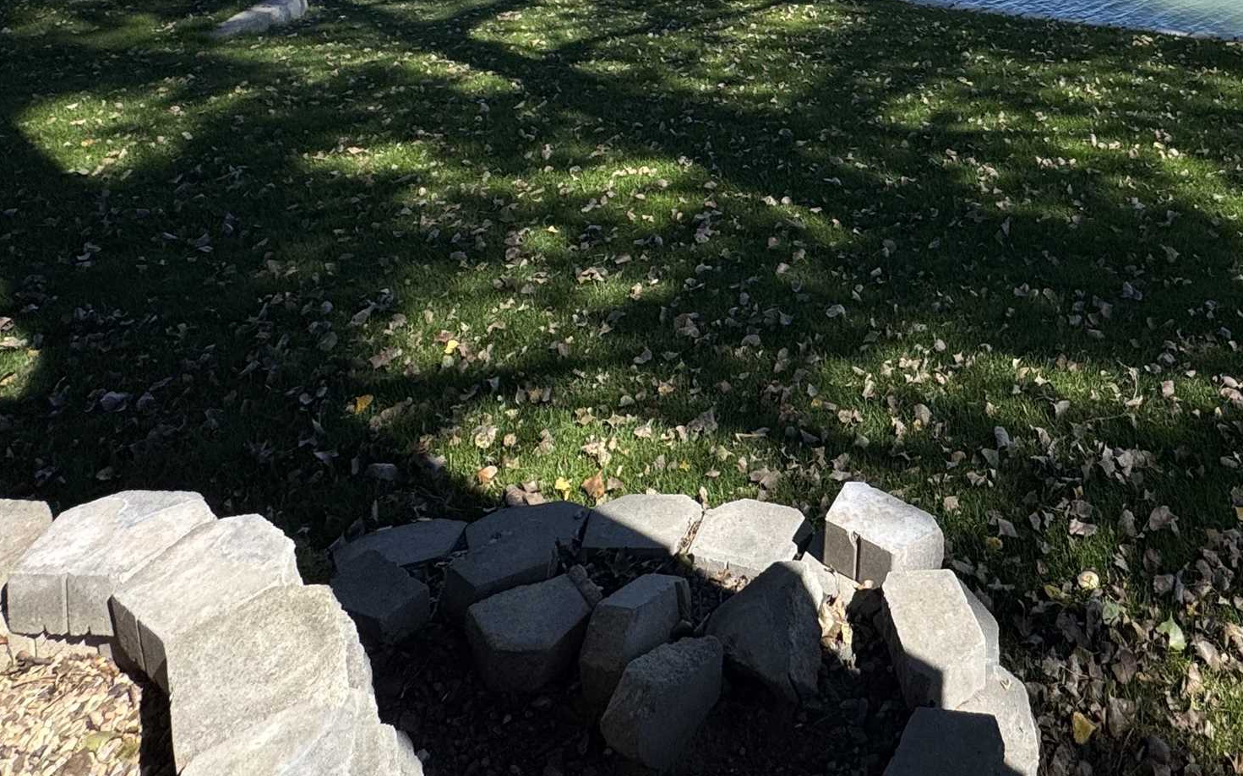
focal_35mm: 31
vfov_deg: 32.9
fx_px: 1050
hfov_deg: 57.5
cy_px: -167
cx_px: 961
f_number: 2.2
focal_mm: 2.22
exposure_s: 1/1880
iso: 50
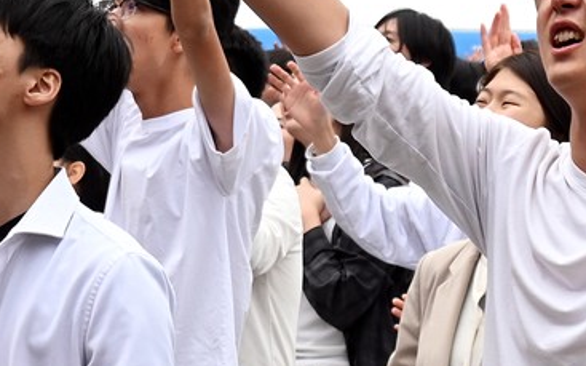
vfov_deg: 5.1
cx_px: 281
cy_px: 98
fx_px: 4087
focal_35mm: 256
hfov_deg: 8.2
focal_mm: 48
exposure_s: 1/200
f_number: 6
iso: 400
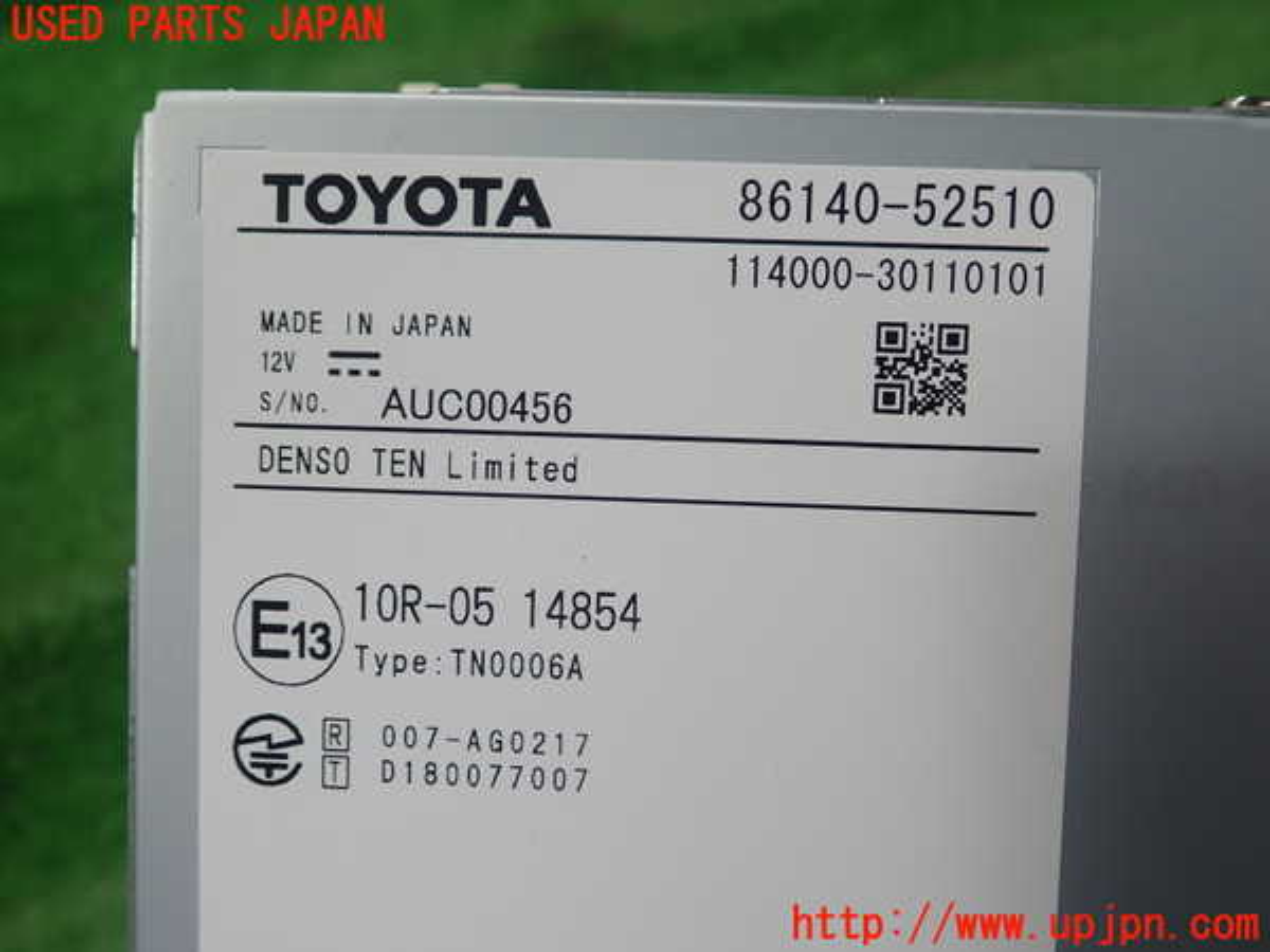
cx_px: 635
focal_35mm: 30
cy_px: 476
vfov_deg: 46.8
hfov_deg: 60.0
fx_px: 1101
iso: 100
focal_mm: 5.5
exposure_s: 1/125
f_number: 2.3
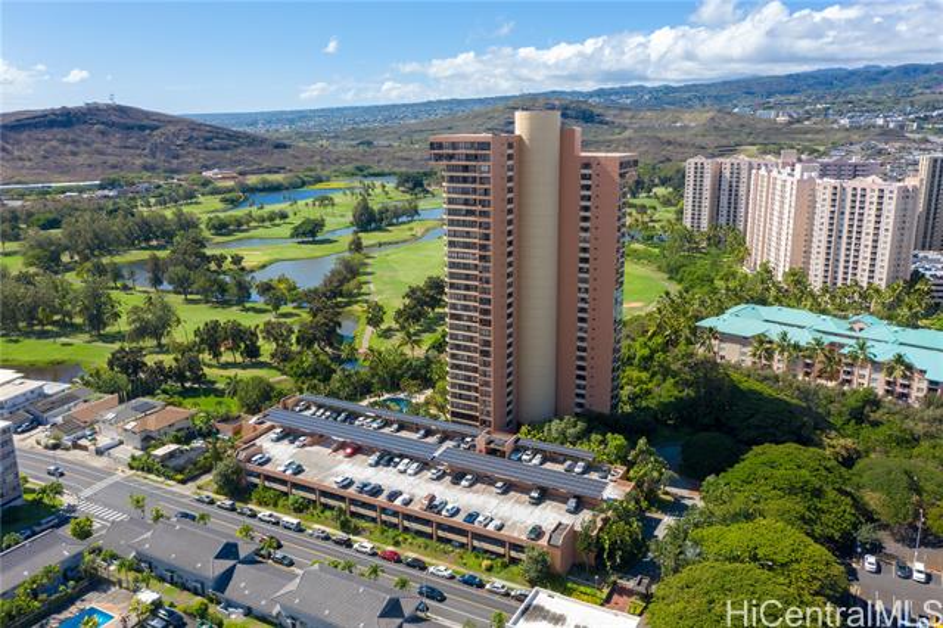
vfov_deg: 46.4
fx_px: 733
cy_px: 314
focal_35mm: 28
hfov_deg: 65.5
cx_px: 472
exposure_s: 1/320
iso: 100
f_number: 5.6
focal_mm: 10.26
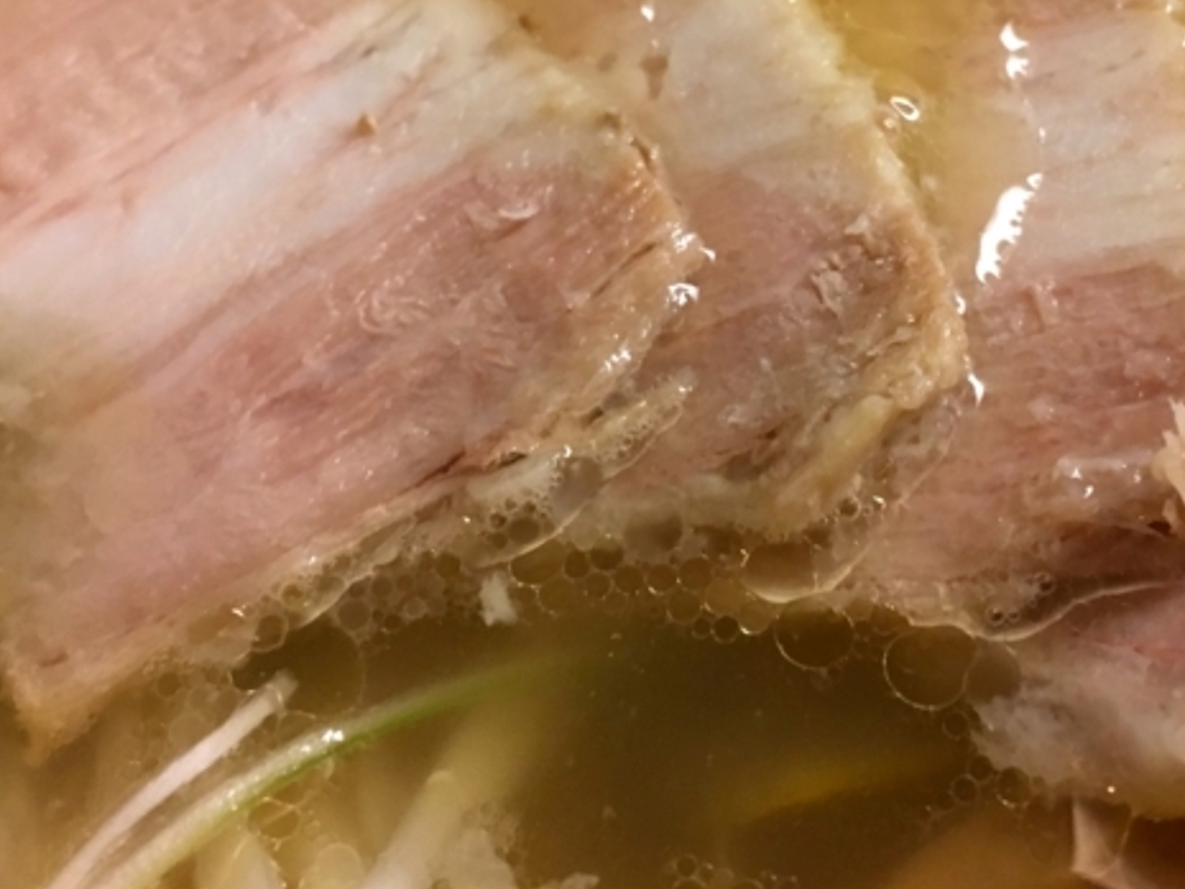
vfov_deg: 28.5
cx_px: 733
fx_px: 1712
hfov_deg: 38.0
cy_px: 176
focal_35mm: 50
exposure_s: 1/20
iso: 200
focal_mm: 4.15
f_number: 2.2
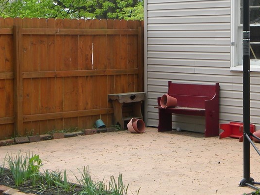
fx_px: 684
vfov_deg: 16.2
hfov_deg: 21.1
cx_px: 226
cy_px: 54
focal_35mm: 91
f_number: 3.9
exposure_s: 1/187
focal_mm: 8.6
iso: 80
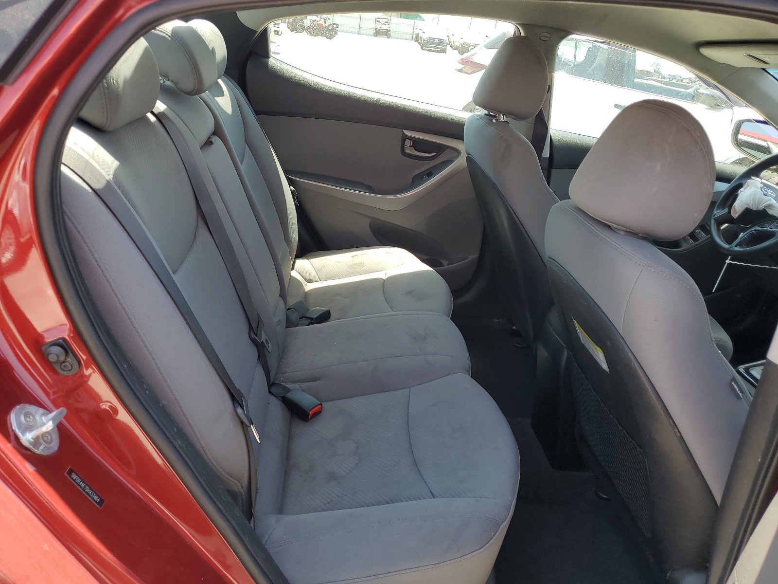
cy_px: 292
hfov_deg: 67.3
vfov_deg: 53.1
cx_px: 389
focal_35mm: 26
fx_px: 584
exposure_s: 1/357
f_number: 1.5
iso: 50
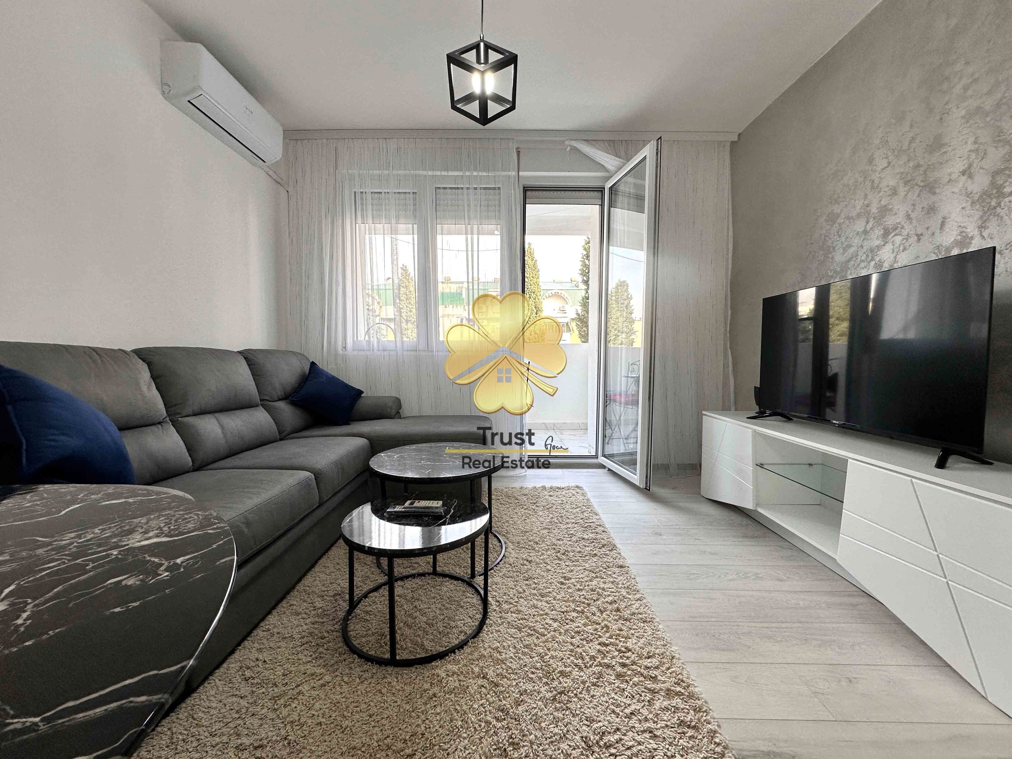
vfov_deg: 85.7
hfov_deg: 102.1
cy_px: 380
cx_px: 506
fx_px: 409
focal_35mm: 14
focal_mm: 2.22
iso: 64
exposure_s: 1/99
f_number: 2.2
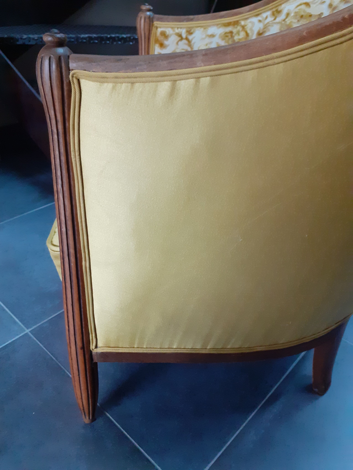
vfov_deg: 65.3
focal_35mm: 27
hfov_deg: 51.4
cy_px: 235
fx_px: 367
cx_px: 176
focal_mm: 3.6
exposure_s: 1/25
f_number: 1.9
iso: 320
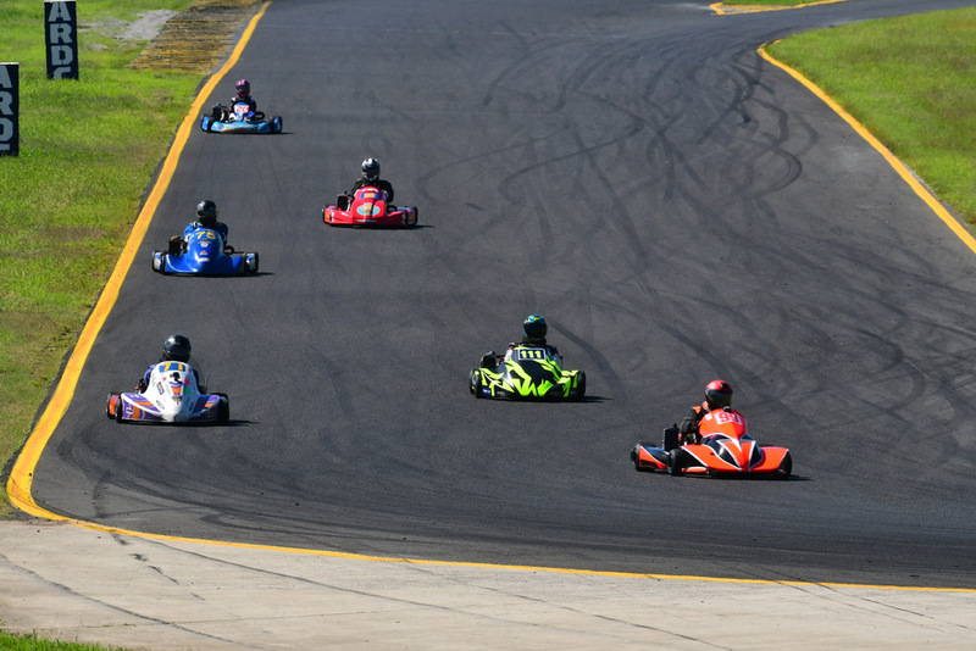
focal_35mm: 555
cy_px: 326
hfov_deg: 3.7
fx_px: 15051
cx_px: 488
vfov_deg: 2.5
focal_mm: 370
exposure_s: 1/640
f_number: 13
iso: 500
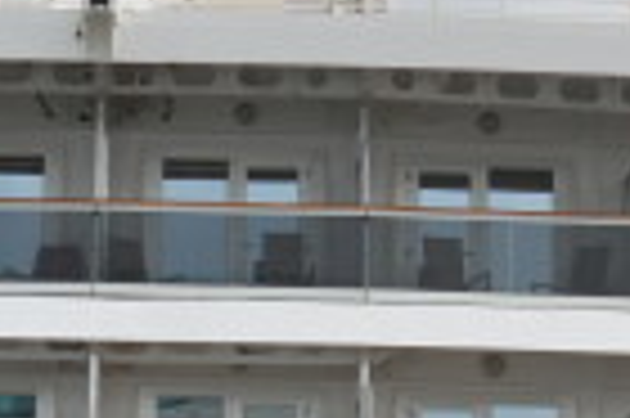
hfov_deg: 9.5
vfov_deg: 6.4
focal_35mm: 215
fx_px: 3756
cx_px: 68
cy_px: 297
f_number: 9
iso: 100
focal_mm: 25
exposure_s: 1/320
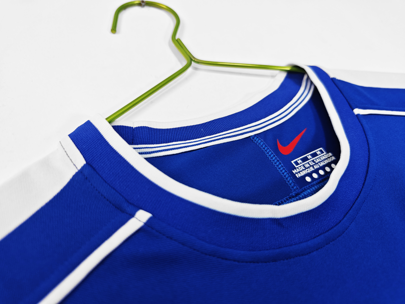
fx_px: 269
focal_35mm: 23
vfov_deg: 58.9
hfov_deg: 73.9
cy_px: 152
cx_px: 202
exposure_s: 1/1300
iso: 85
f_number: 1.75
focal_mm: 8.67
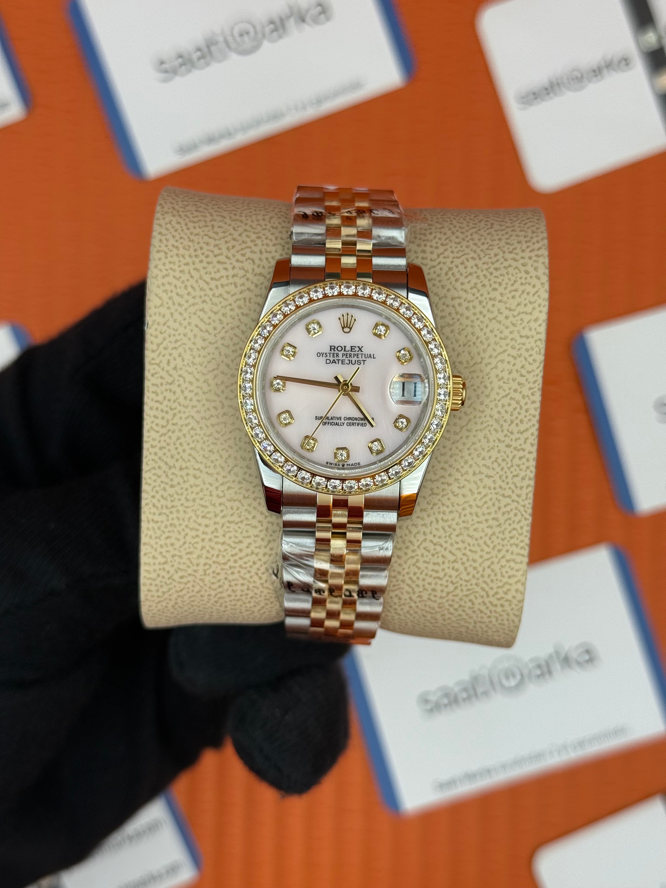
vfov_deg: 39.7
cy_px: 444
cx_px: 333
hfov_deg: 30.3
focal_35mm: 48
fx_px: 1231
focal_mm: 6.76
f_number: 1.78
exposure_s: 1/837
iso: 64
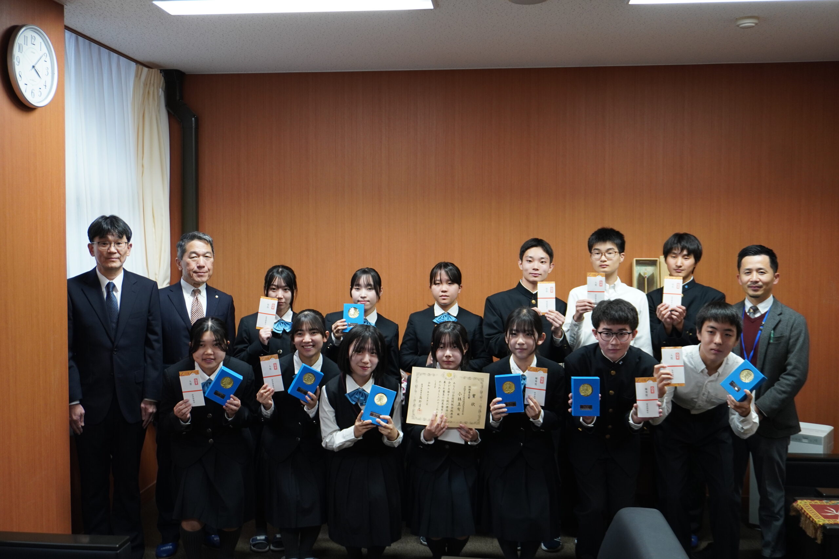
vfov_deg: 36.9
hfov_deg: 53.1
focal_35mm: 36
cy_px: 280
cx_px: 420
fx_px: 839
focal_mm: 24
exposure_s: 1/30
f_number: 4.5
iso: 640
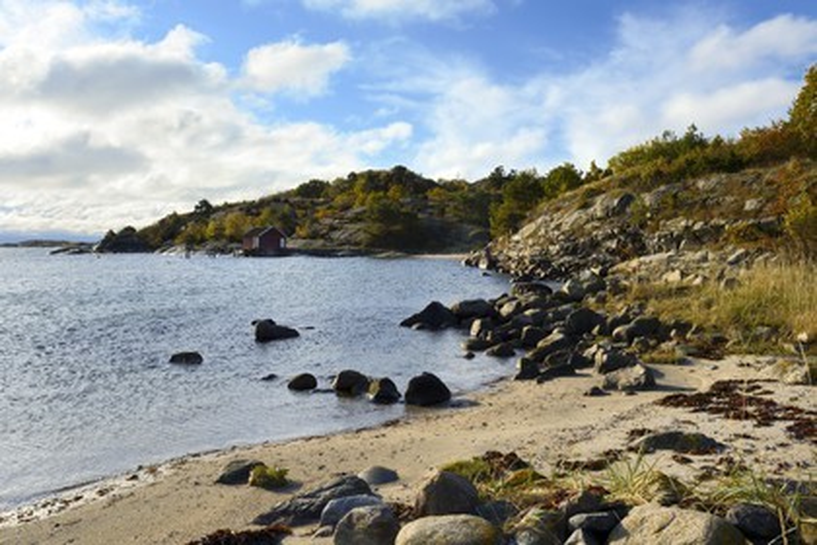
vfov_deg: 45.0
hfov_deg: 63.7
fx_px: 658
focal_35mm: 29
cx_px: 408
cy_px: 272
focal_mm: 29
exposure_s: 1/250
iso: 200
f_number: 14
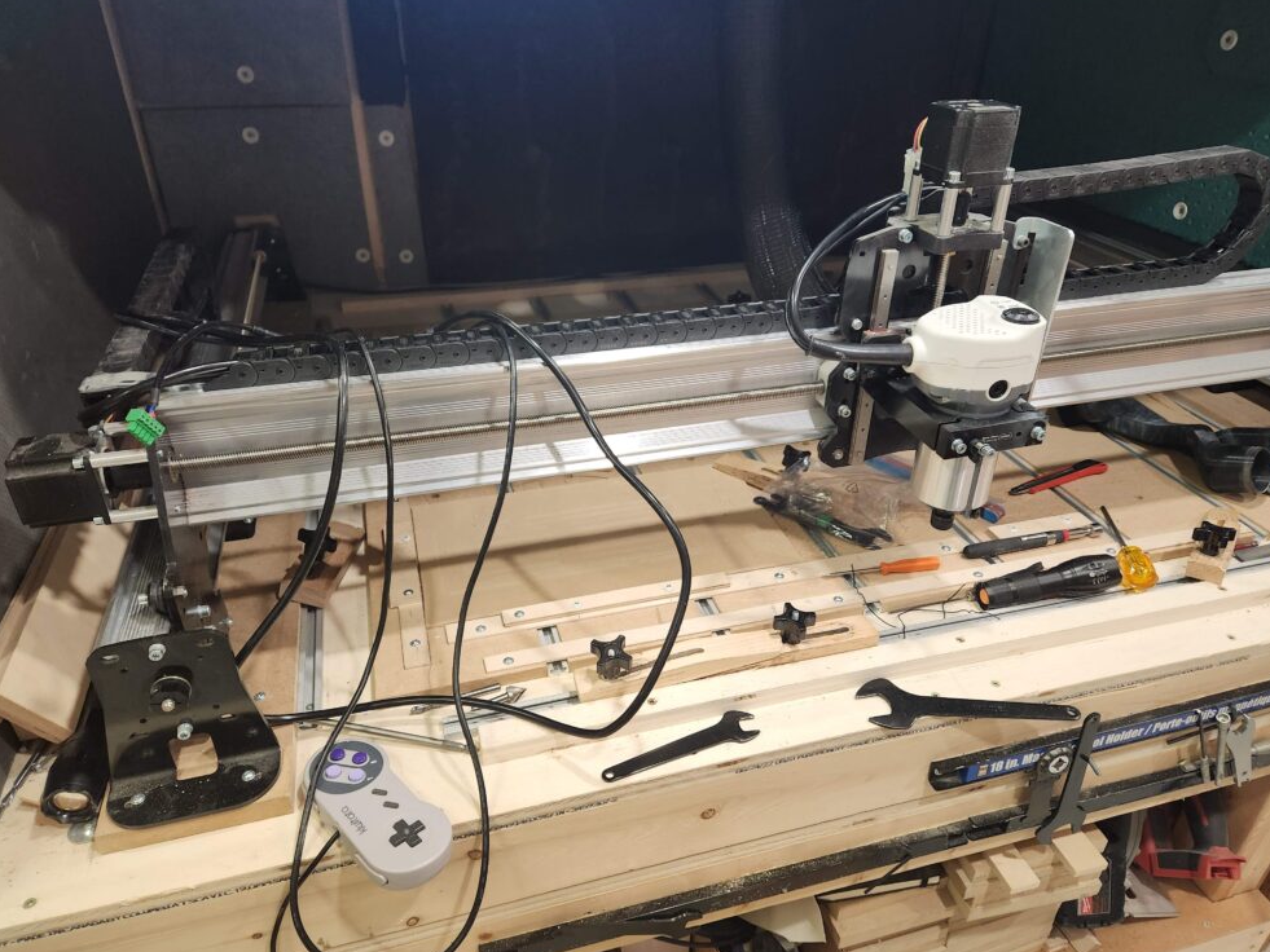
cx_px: 637
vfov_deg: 56.8
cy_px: 463
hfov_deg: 71.6
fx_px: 881
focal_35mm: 24
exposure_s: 1/120
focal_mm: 5.4
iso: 320
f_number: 1.8
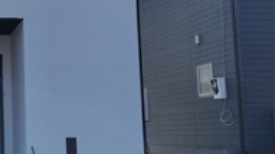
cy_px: 47
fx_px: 612
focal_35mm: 84
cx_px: -102
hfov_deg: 22.2
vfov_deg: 14.3
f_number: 1.9
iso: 50
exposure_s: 1/1481
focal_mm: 5.6
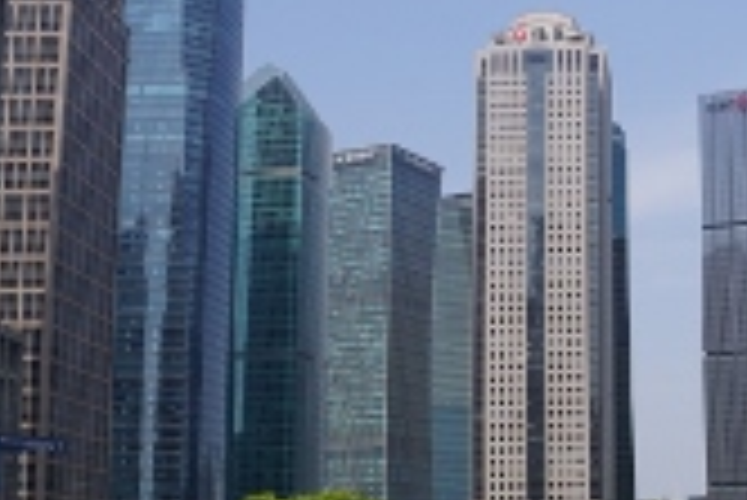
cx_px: 788
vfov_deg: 20.8
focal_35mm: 65
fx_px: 1350
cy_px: 363
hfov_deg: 28.5
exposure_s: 1/250
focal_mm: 18
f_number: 10
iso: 100
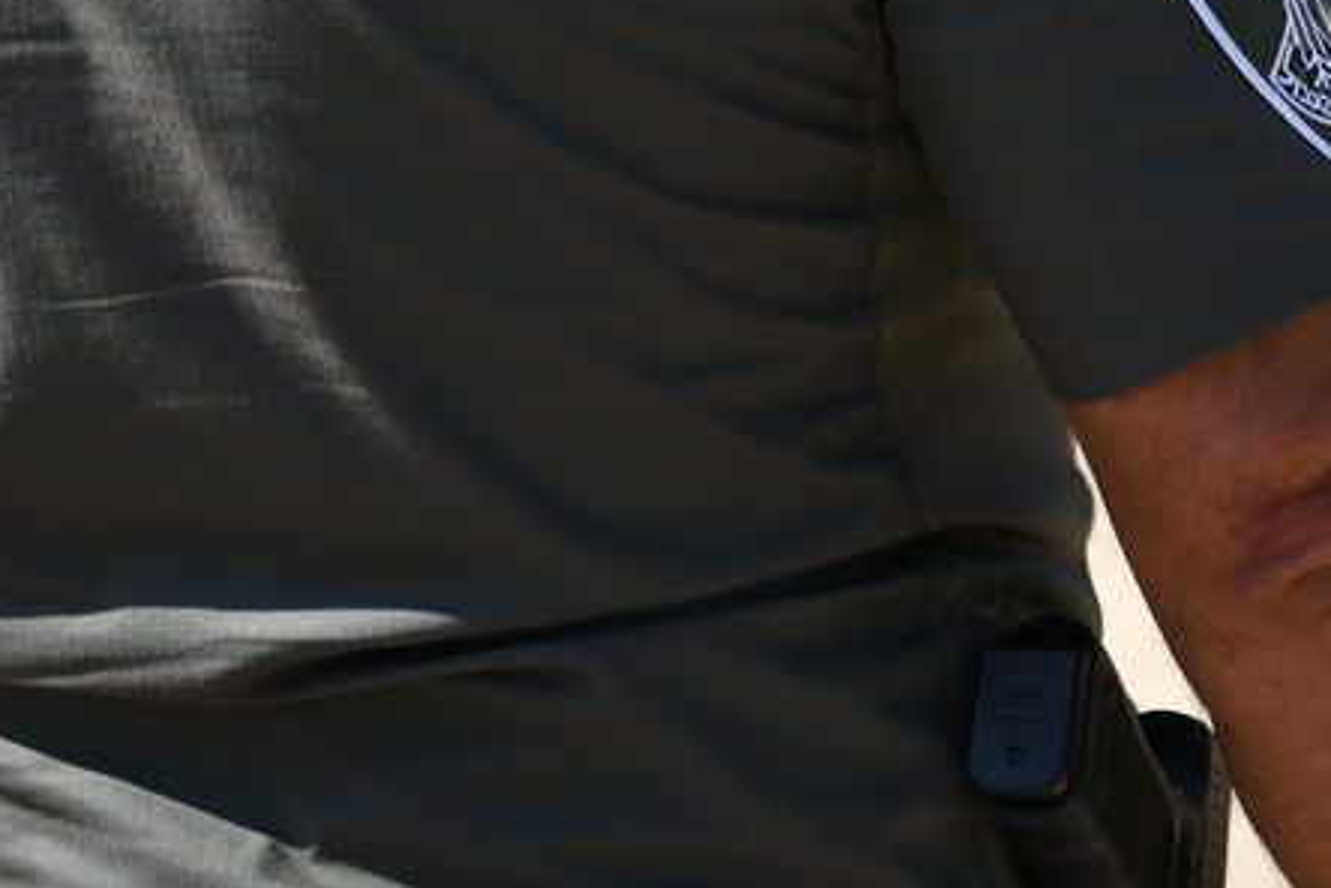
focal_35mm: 142
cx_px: 791
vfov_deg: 9.4
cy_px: -446
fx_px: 5250
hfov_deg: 14.4
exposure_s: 1/6400
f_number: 2.8
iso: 400
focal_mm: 45
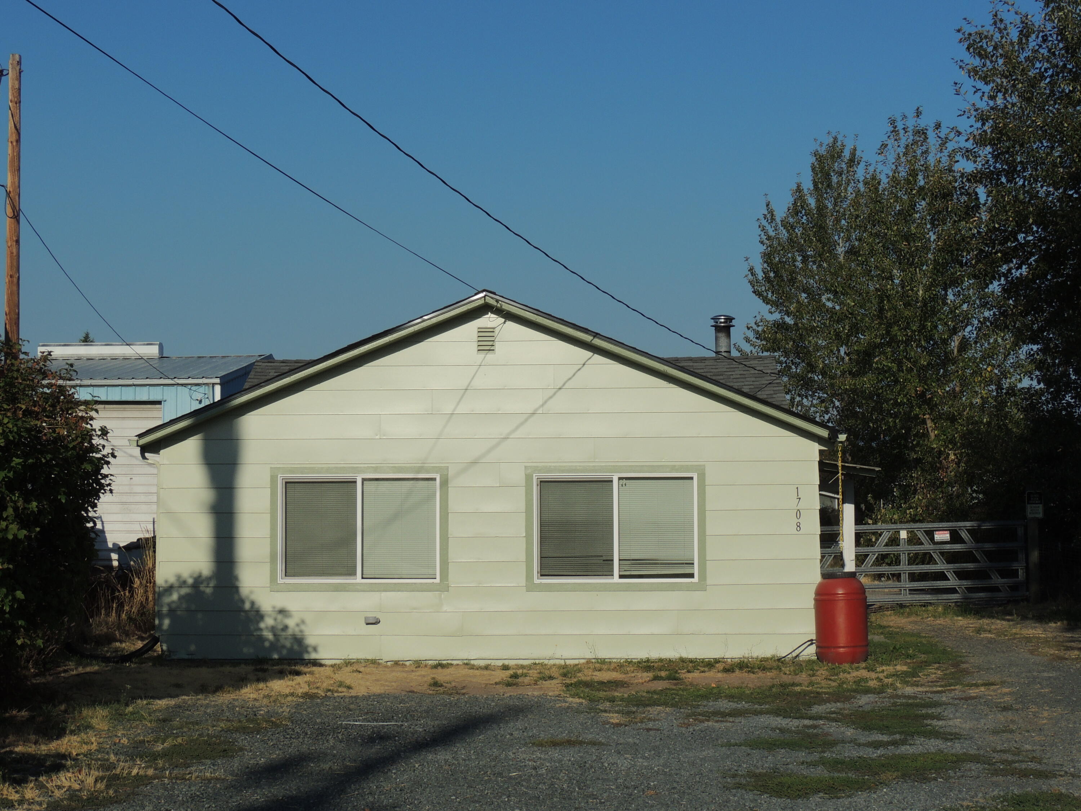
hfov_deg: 34.9
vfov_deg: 26.6
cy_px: 406
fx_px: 1718
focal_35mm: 55
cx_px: 540
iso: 100
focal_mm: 9.8
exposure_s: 1/1250
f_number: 5.2
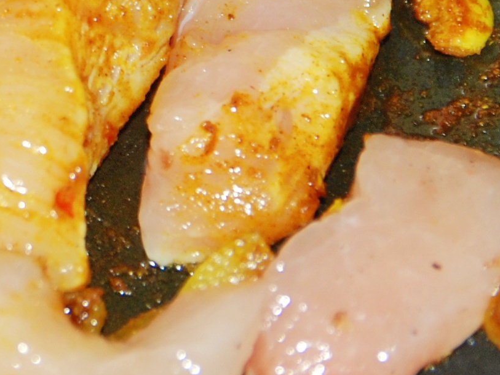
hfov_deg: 5.6
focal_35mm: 344
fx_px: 4970
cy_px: -223
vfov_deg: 4.3
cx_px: -513
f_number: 3.5
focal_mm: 50
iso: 250
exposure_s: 1/60
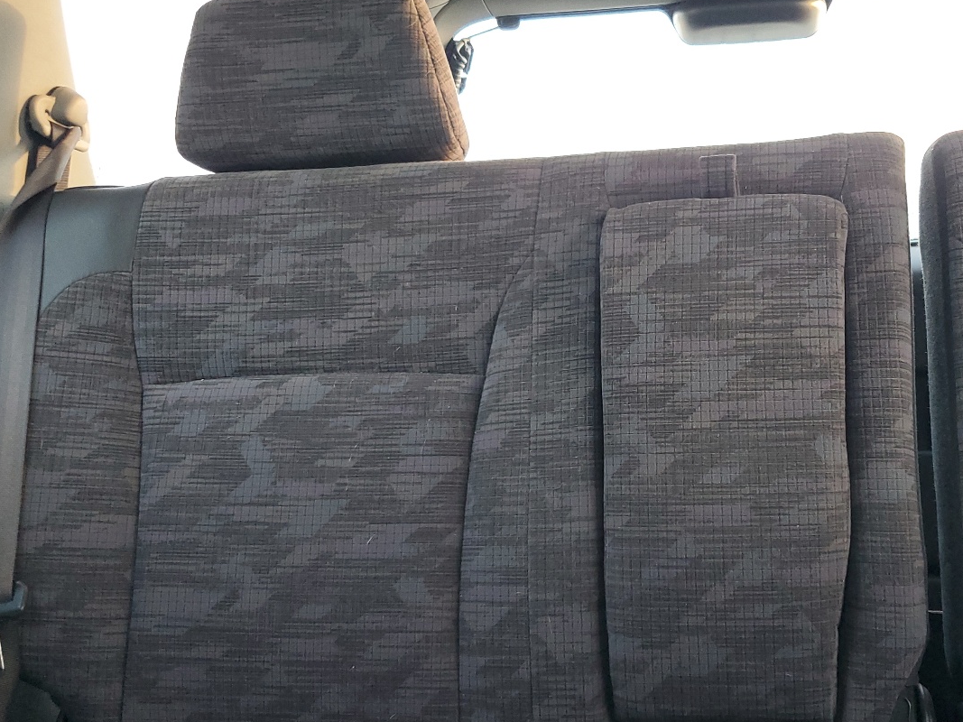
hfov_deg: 47.0
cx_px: 648
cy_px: 414
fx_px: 1085
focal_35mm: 39
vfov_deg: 36.7
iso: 129
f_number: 1.5
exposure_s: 1/60.2
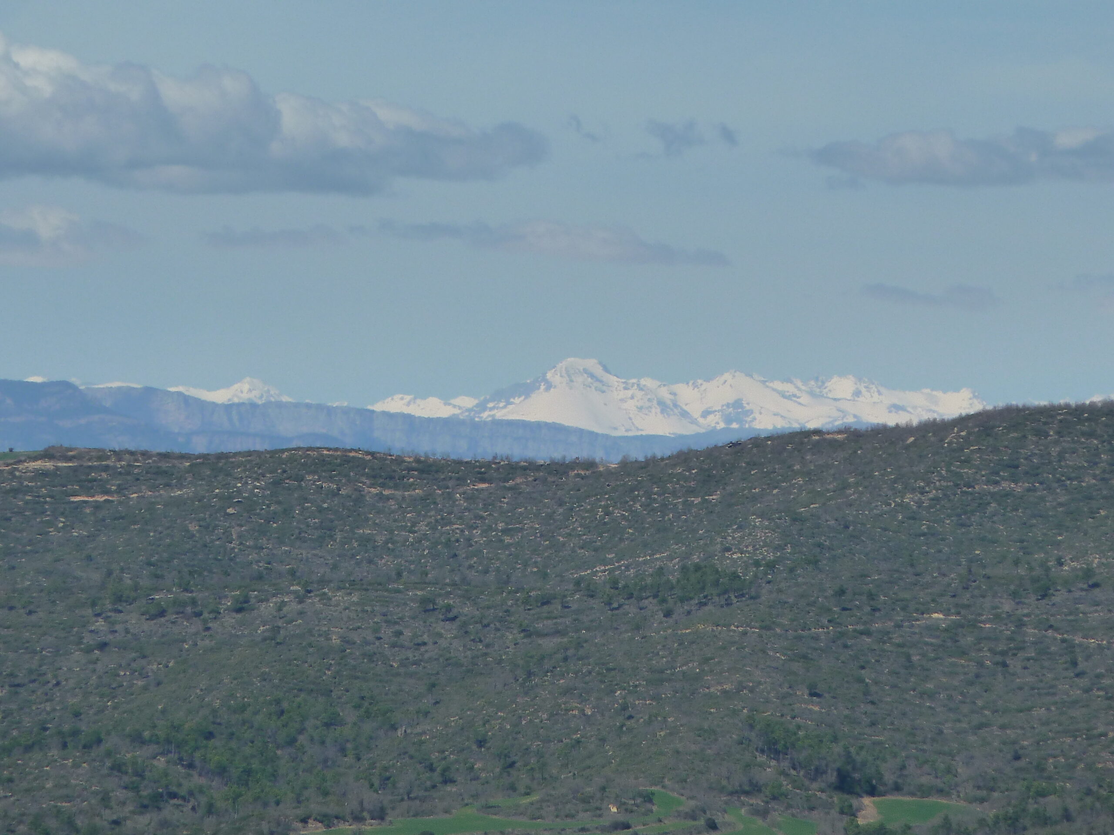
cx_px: 557
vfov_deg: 3.7
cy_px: 418
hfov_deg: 5.0
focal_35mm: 399
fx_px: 12840
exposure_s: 1/640
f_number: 5.6
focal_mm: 49.2
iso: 125
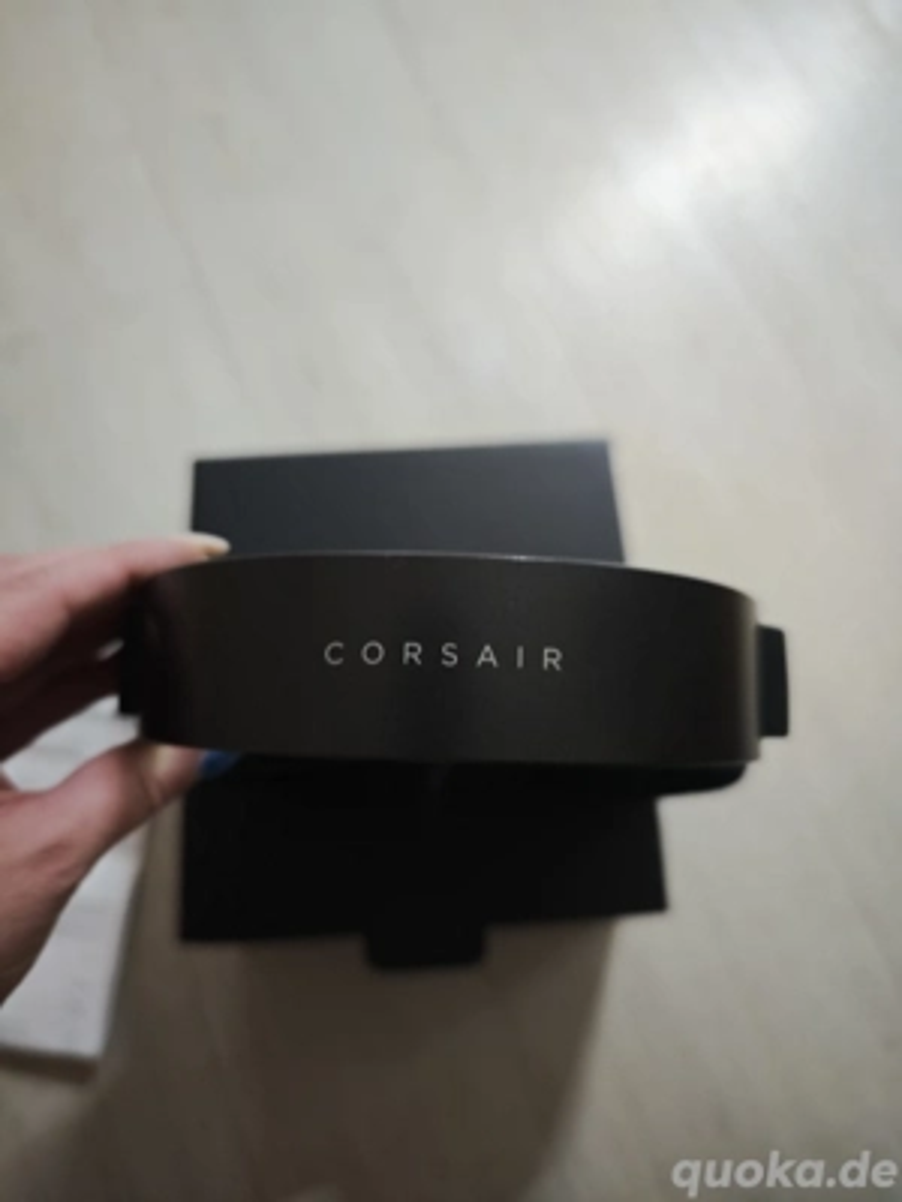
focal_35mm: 23
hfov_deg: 58.9
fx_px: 799
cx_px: 451
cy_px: 601
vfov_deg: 73.9
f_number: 1.63
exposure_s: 1/25
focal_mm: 8.72
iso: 1000
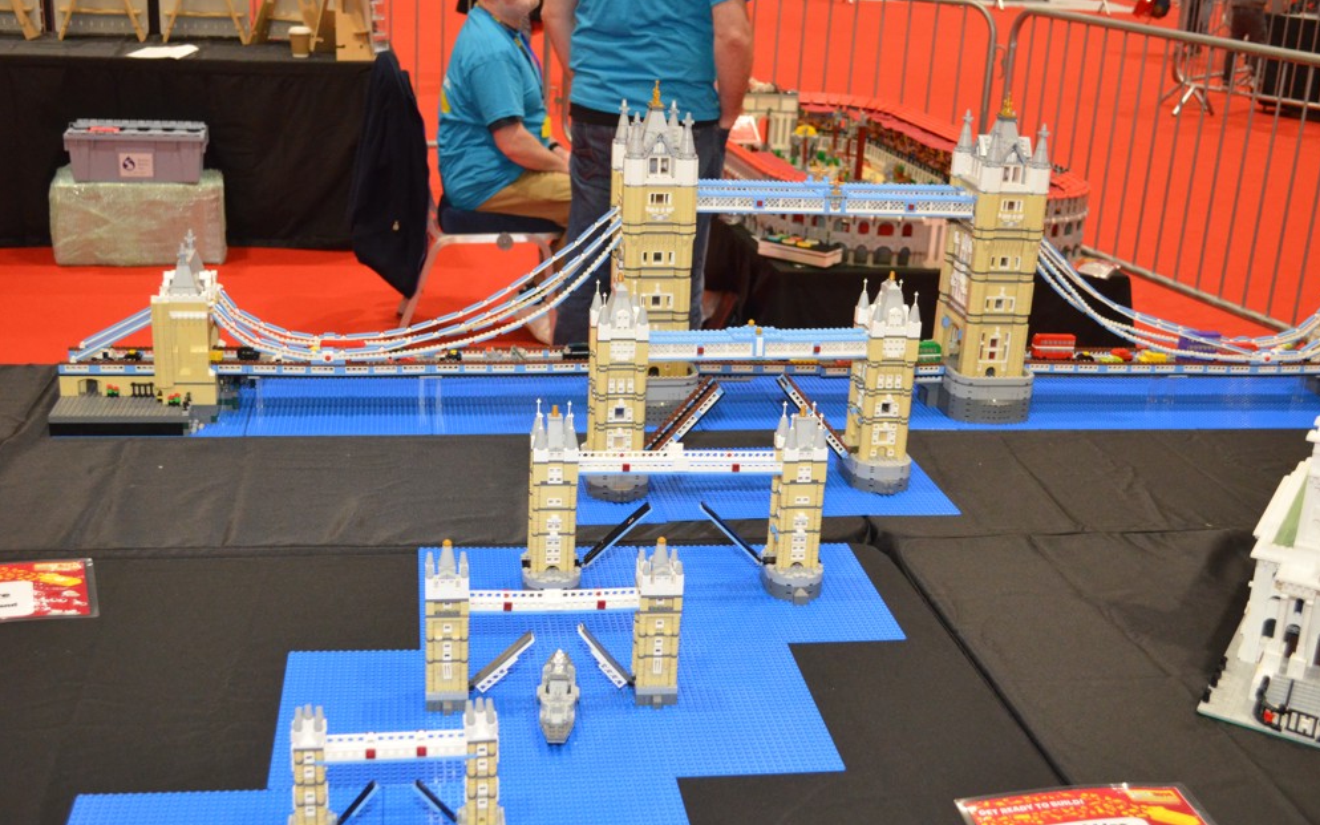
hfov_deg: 44.8
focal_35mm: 45
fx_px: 1601
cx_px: 661
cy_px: 438
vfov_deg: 28.9
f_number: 4.5
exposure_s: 1/60
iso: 3200
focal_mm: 29
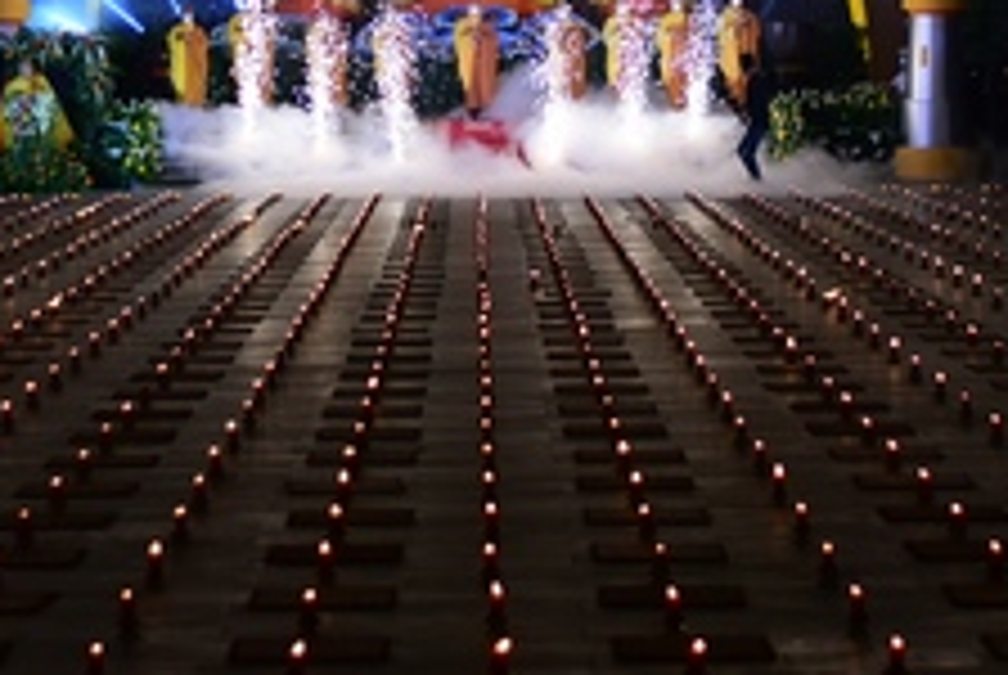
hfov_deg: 14.1
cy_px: 0
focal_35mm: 145
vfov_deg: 9.4
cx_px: 486
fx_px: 4065
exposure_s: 1/500
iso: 500
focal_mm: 50
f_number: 1.8
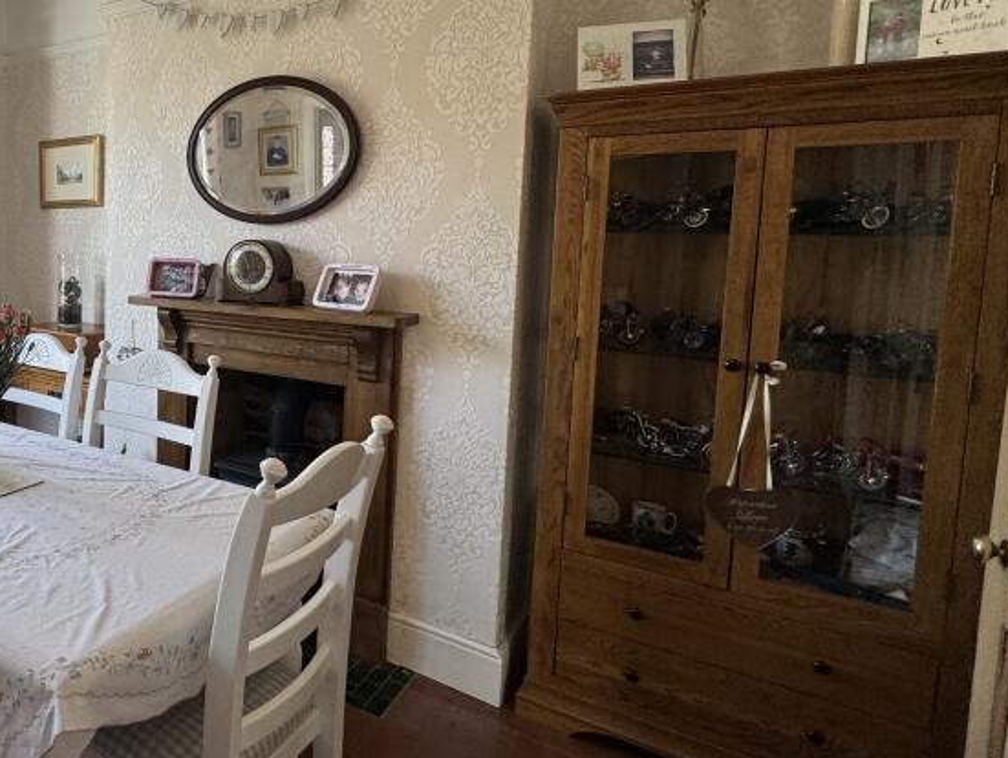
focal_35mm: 26
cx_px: 82
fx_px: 758
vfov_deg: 52.6
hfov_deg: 56.9
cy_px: 293
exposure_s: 1/100
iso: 100
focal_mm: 2.22
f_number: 2.2
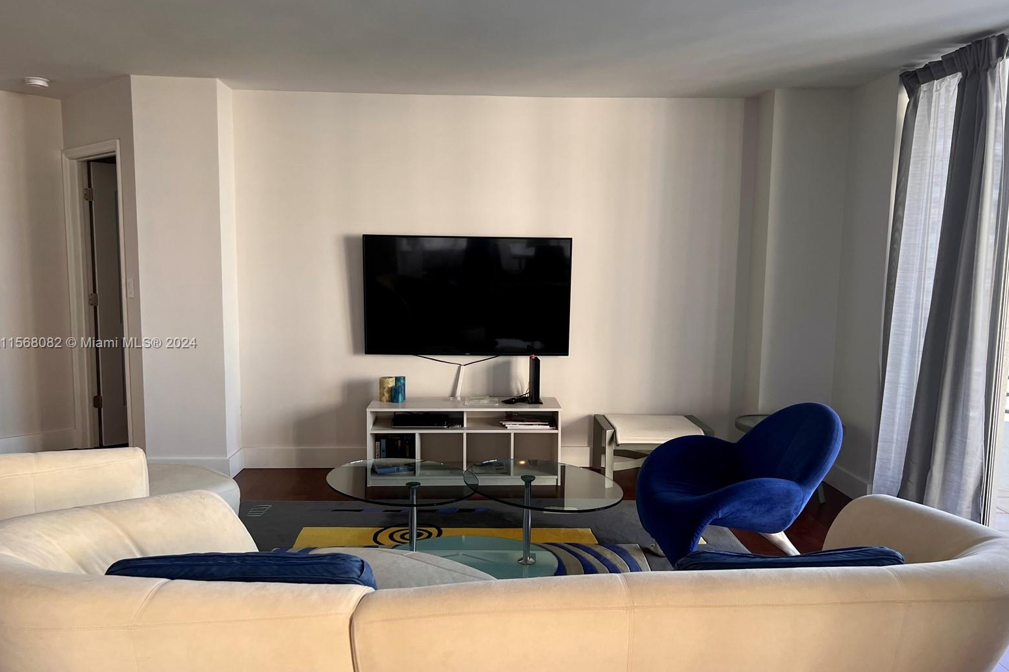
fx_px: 785
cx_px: 510
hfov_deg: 65.5
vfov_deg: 46.4
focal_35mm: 28
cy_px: 344
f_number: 1.5
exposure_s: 1/120
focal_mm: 5.7
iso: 125
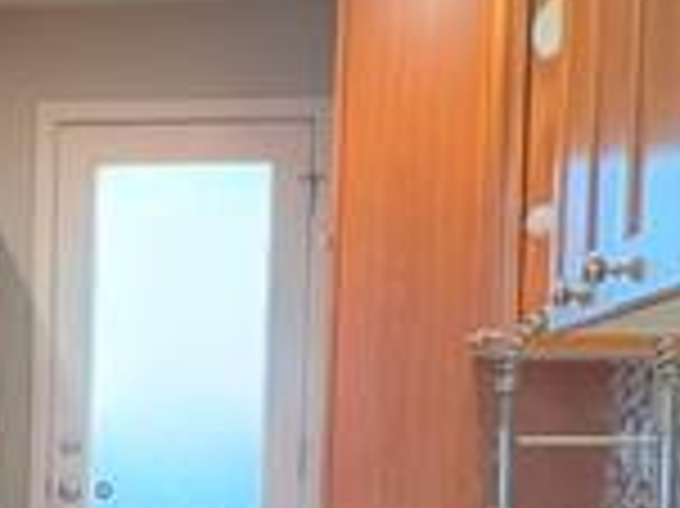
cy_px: 501
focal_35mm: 95
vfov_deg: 15.3
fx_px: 1865
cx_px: -135
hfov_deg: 19.5
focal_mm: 2.2
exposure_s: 1/60
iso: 160
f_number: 2.2
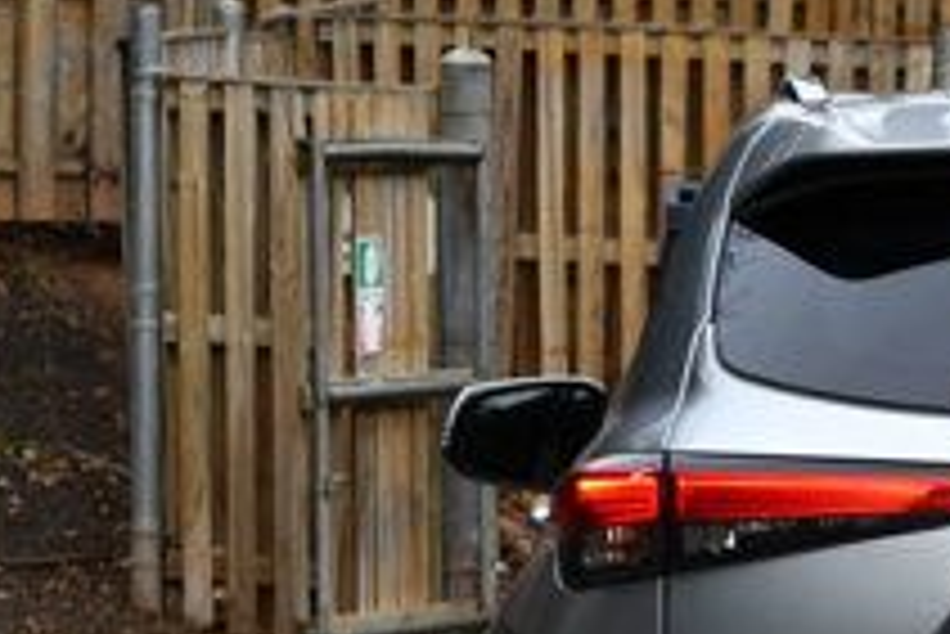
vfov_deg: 4.2
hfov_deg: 6.2
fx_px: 8661
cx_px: 1162
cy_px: 551
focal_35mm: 328
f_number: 5.6
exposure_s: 1/250
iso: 200
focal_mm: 72
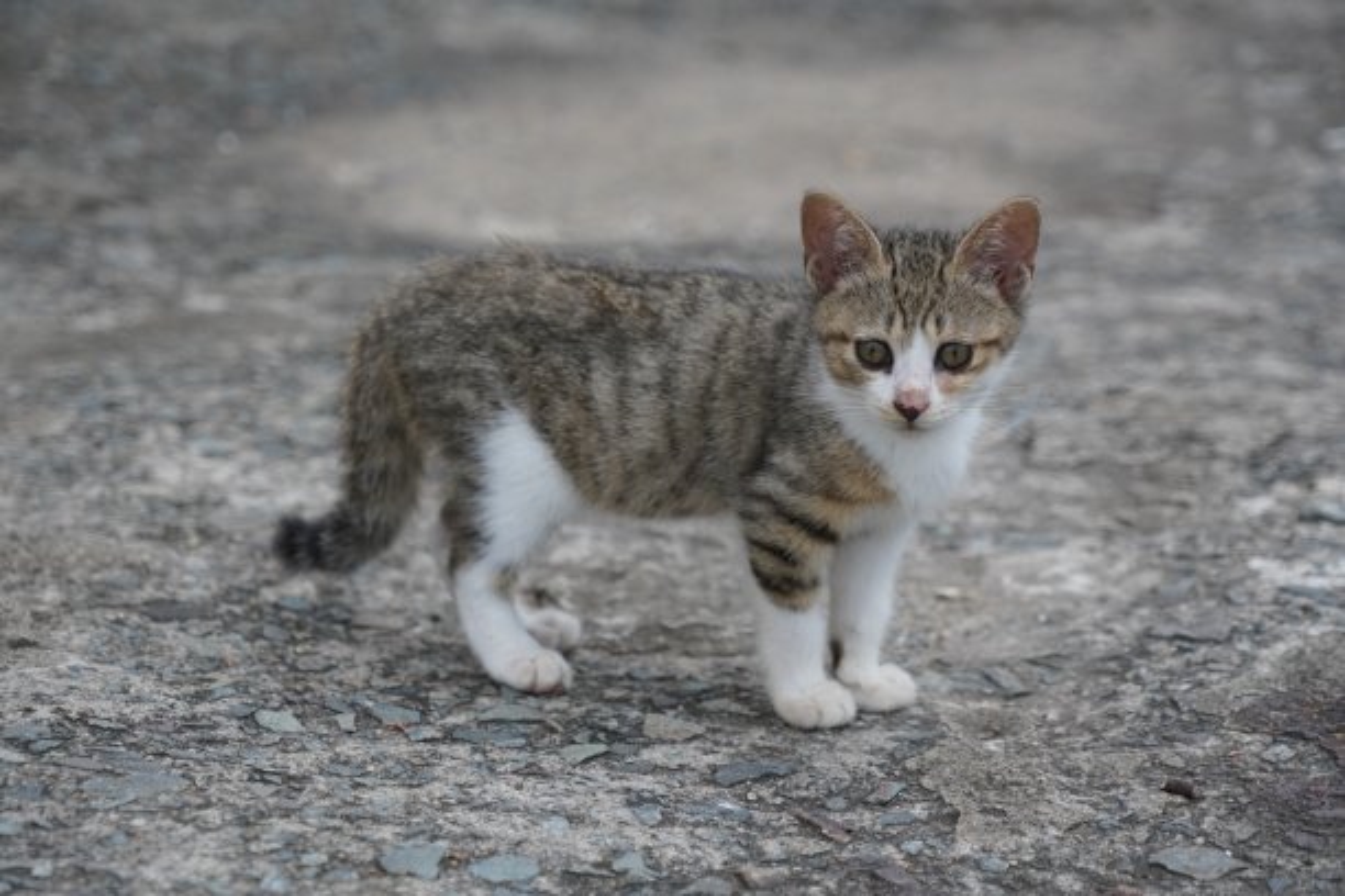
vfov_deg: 10.1
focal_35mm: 136
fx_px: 5081
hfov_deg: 15.1
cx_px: 672
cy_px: 448
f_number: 6.3
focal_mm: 136
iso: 1250
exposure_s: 1/160
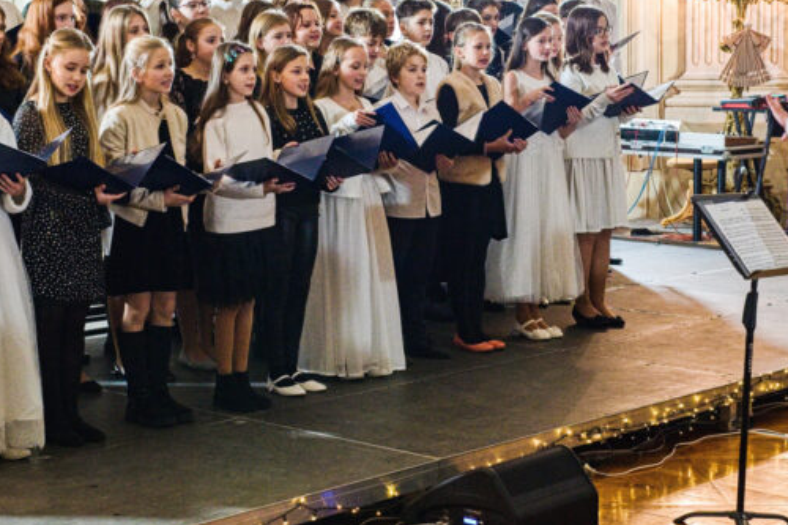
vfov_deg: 17.0
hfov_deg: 25.4
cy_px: 160
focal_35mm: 80
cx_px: 413
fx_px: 1750
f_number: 4.5
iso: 12800
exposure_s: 1/250
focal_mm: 50
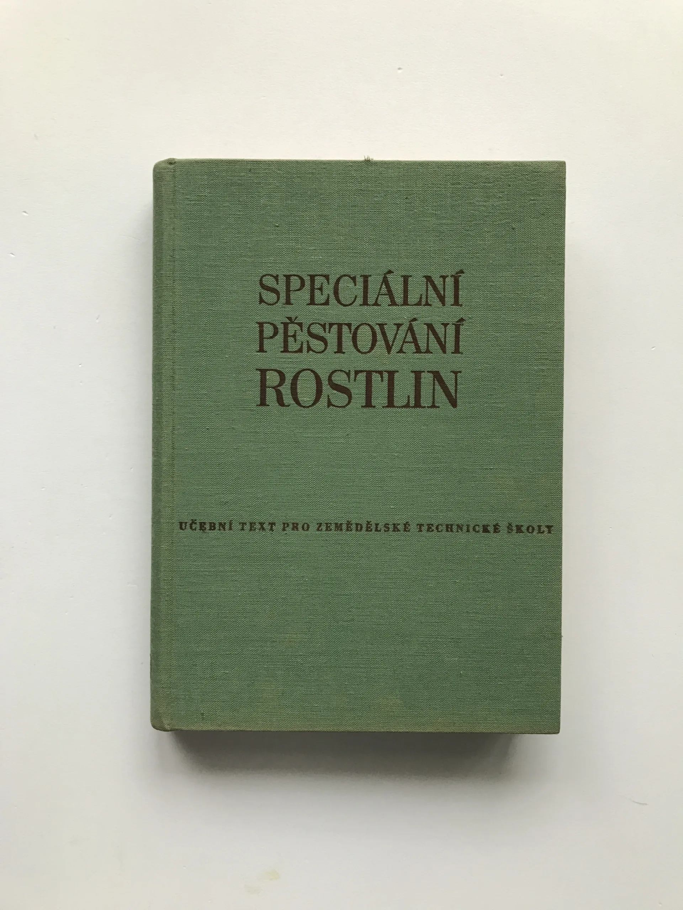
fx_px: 737
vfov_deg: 63.4
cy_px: 455
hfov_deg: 49.7
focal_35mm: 28
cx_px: 342
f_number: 1.8
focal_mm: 3.99
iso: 32
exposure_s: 1/33
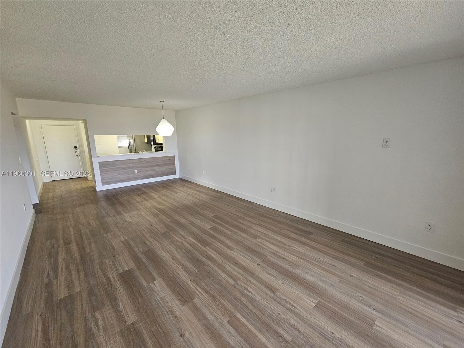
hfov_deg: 106.2
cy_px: 174
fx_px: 174
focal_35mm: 13
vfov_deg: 89.9
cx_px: 232
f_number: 2.2
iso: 250
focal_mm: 2.2
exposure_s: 1/60
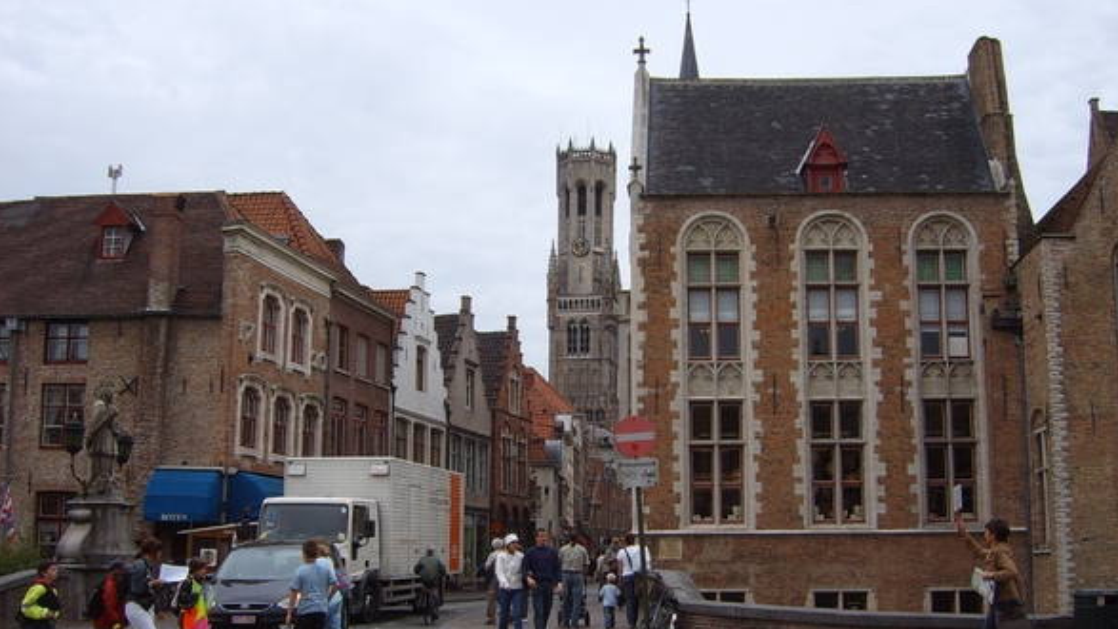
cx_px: 566
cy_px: 393
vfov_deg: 30.3
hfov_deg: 51.6
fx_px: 1156
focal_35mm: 39
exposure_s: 1/180
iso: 50
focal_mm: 5.8
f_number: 5.8
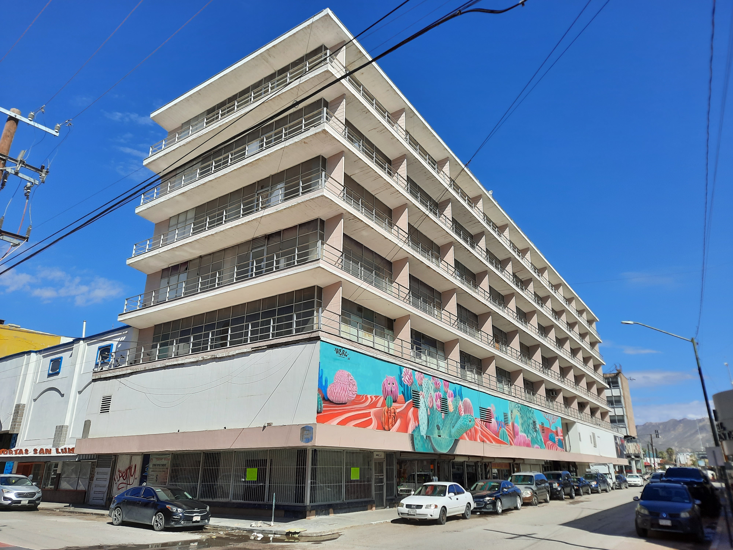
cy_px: 275
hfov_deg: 69.4
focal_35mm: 25
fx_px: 529
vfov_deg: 54.9
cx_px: 366
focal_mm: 4.6
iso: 32
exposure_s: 1/1220
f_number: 2
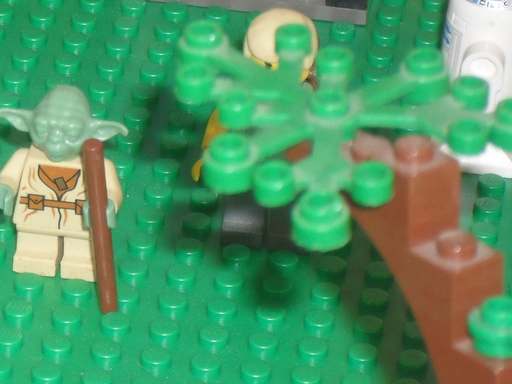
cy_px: 237
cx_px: 72
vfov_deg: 6.8
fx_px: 3239
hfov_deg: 9.0
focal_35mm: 219
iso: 200
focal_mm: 18.9
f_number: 5.8
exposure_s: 1/60
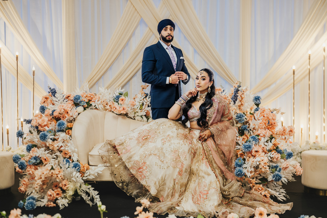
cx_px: 164
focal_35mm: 50
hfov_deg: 39.6
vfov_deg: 27.0
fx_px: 454
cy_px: 109
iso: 640
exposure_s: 1/250
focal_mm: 50
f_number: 2
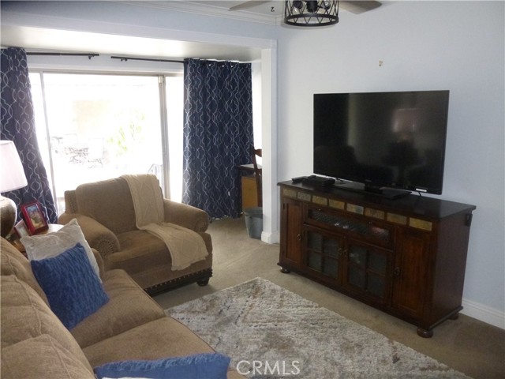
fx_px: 394
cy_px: 190
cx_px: 252
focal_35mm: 27
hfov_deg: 65.3
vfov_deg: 51.4
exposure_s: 1/60
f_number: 3.3
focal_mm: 4.9
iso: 400
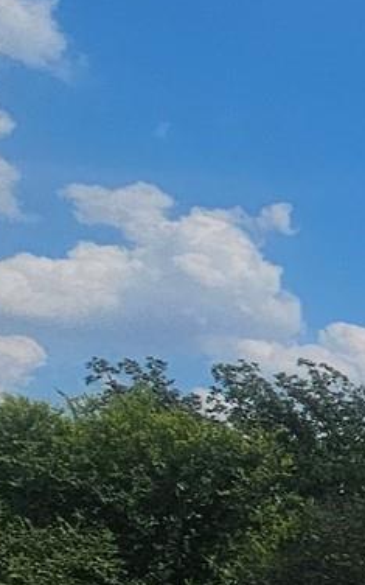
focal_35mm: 75
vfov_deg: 25.4
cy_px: 653
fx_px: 1194
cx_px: 1468
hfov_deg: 8.1
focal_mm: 2.2
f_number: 2.2
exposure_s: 1/5883
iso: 50
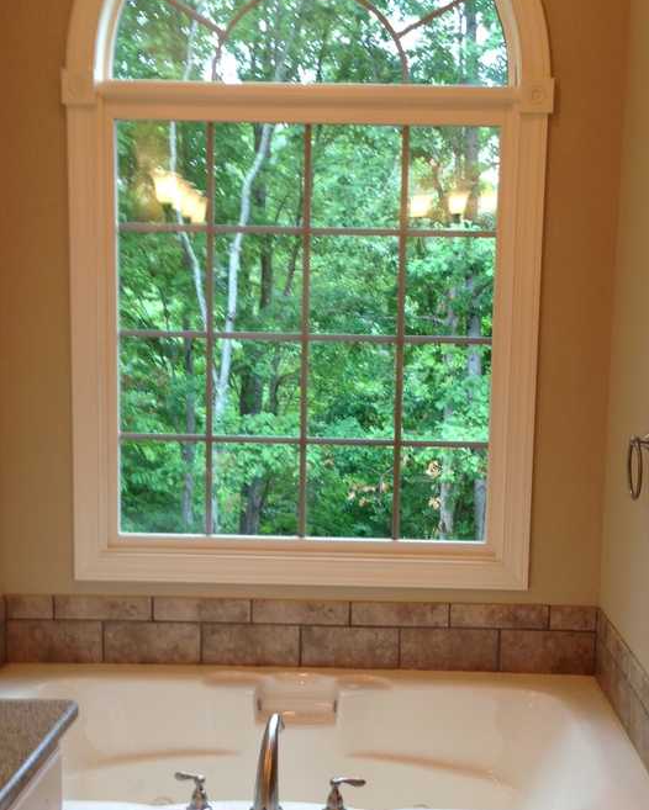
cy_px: 459
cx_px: 363
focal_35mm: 49
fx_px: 1176
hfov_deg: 30.8
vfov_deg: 38.0
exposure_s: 1/24
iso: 50
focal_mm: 4.13
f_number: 2.4
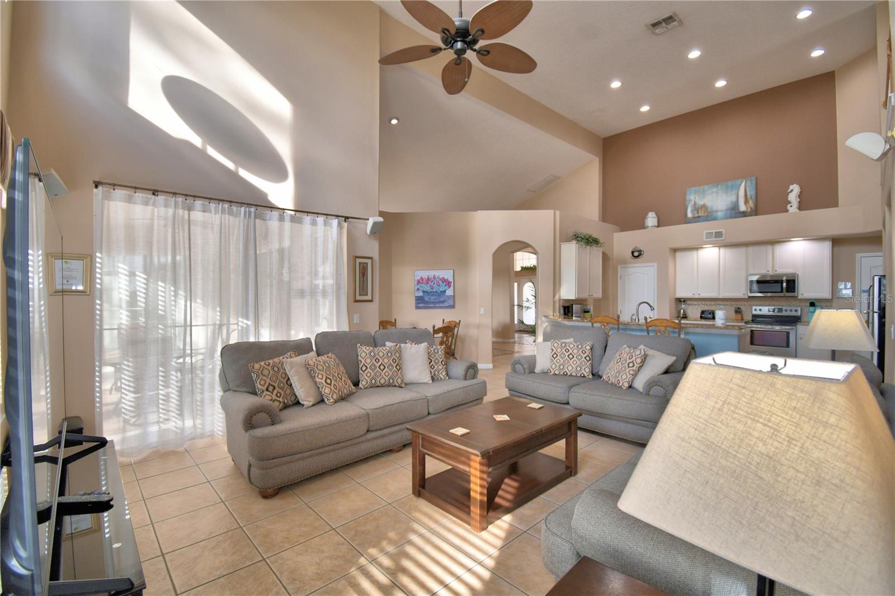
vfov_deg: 77.3
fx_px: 373
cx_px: 448
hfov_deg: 100.4
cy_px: 298
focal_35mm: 15
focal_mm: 10
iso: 200
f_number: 4.5
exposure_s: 1/60
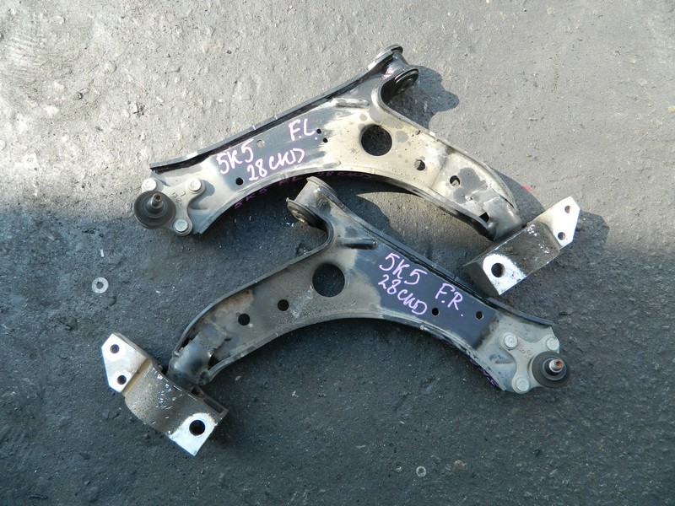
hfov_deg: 69.4
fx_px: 487
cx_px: 338
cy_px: 253
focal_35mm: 25
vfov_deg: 54.9
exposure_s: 1/100
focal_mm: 4.5
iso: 80
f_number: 3.1
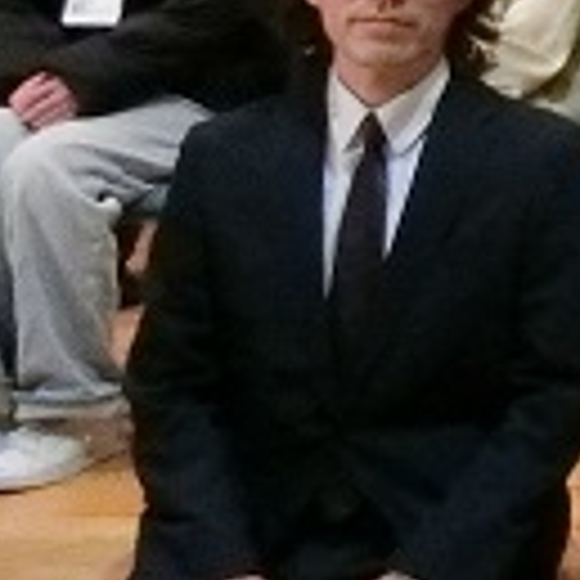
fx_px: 1971
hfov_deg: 12.3
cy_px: -85
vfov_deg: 16.2
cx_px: 1493
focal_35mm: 104
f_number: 2.7
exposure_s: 1/320
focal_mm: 4.06
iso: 1600
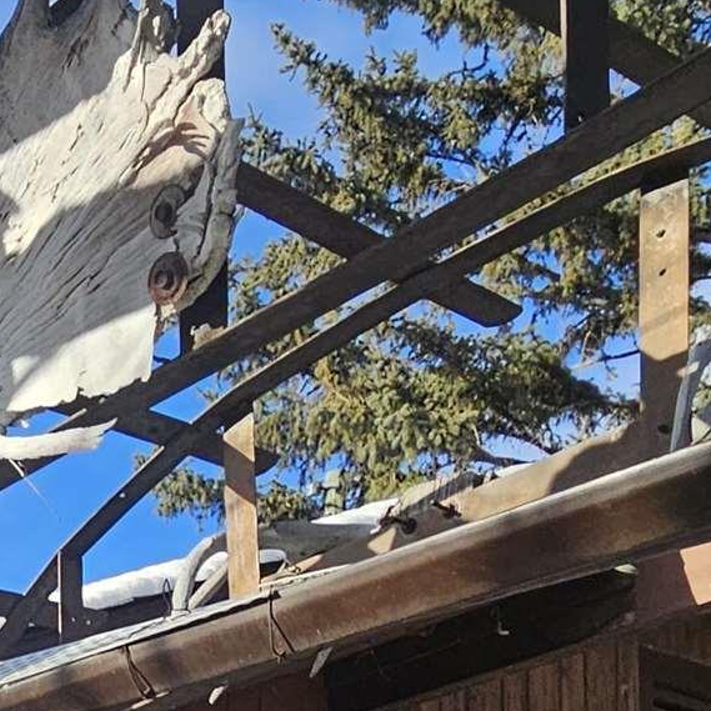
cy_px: 1207
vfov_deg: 21.0
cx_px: -362
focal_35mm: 62
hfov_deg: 22.6
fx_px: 1441
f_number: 2.2
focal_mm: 2.2
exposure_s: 1/1391
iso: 50
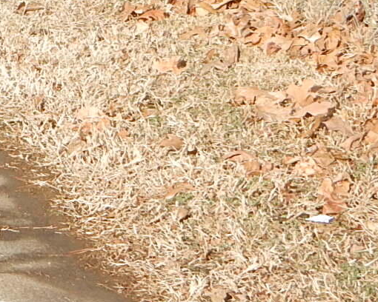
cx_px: -382
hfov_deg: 9.6
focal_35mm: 187
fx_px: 2092
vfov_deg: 8.2
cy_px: -71
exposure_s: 1/320
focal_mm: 7.6
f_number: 4.2
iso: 125
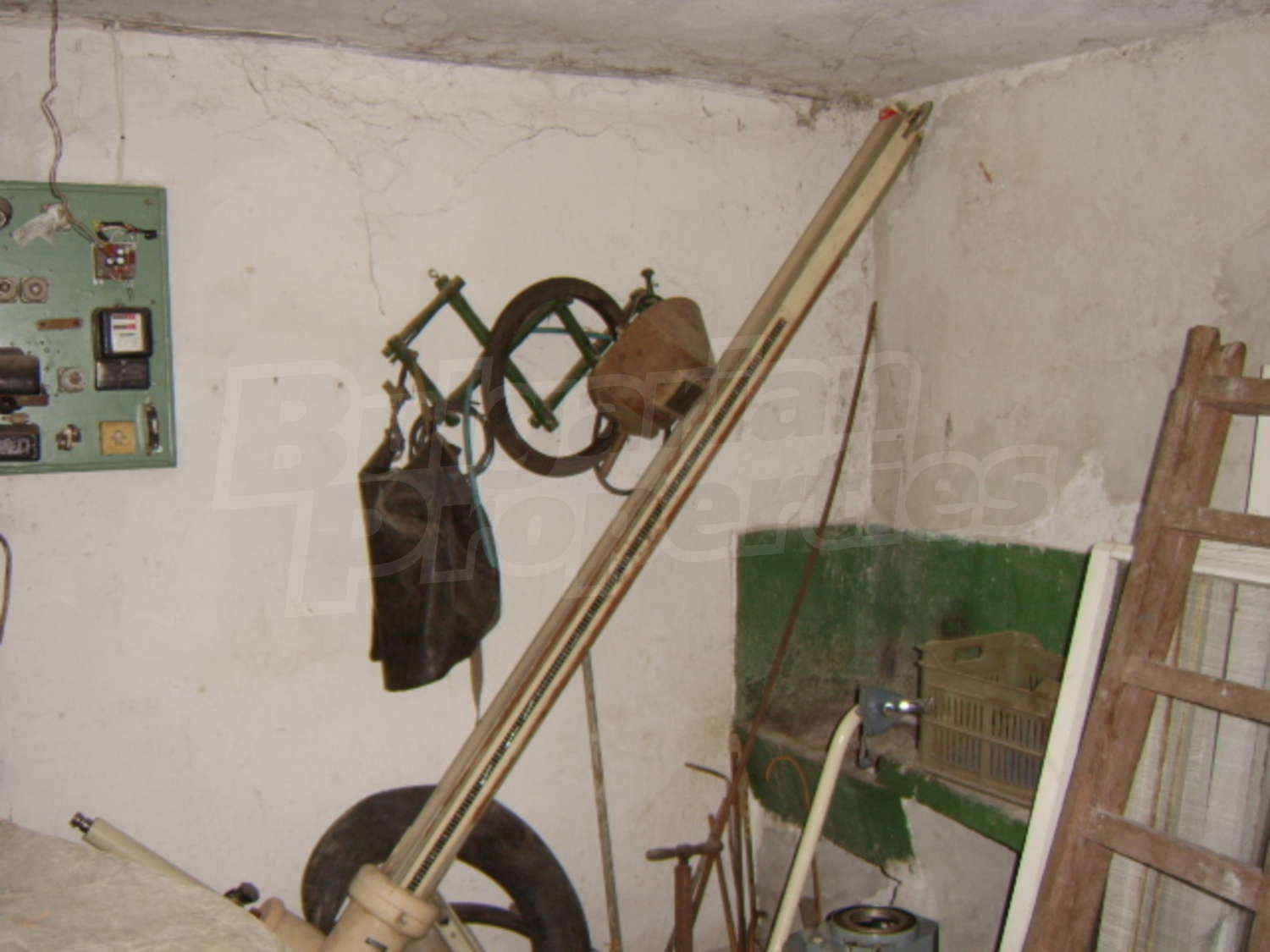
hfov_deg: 58.4
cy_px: 476
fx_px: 1137
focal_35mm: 31
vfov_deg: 45.4
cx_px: 635
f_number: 2.7
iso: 141
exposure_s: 1/30
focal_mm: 8.13
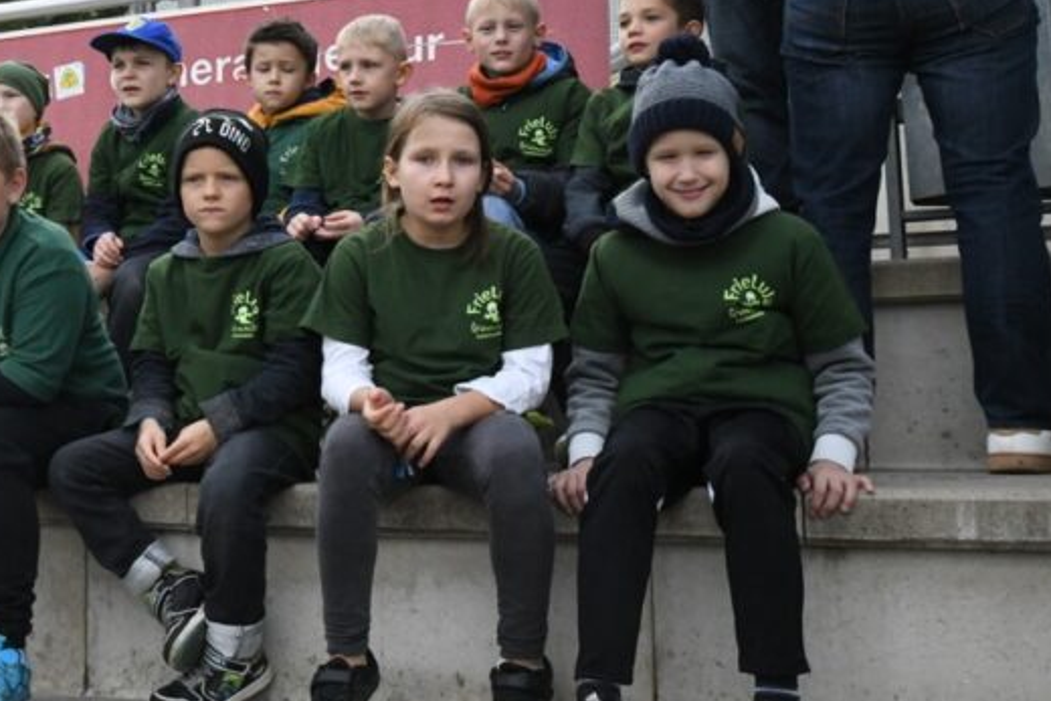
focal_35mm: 61
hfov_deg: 31.1
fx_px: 1781
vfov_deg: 22.2
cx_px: 69
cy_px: 226
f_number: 16
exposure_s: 1/800
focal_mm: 31
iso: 6400
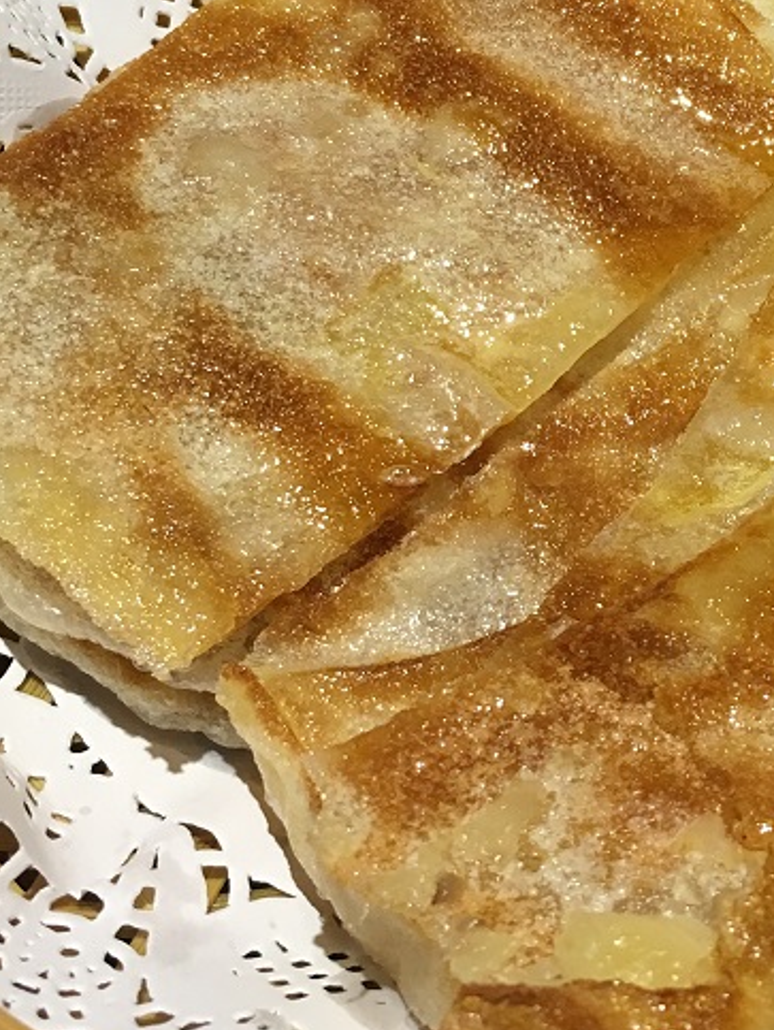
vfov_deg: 30.1
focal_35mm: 64
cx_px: 691
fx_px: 1905
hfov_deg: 22.4
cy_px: 369
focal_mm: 4.15
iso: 50
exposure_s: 1/33
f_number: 2.2
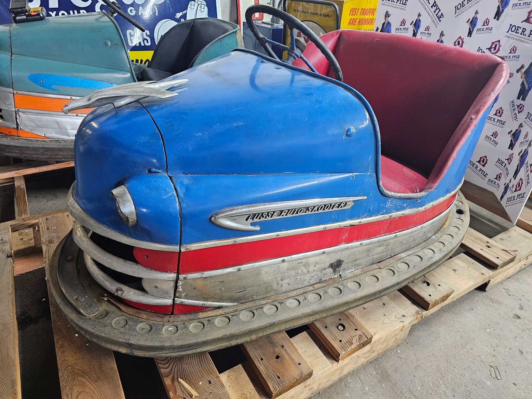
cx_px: 266
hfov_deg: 73.9
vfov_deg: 58.9
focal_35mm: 23
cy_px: 200
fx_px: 354
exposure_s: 1/60
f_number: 1.7
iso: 640
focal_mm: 6.3
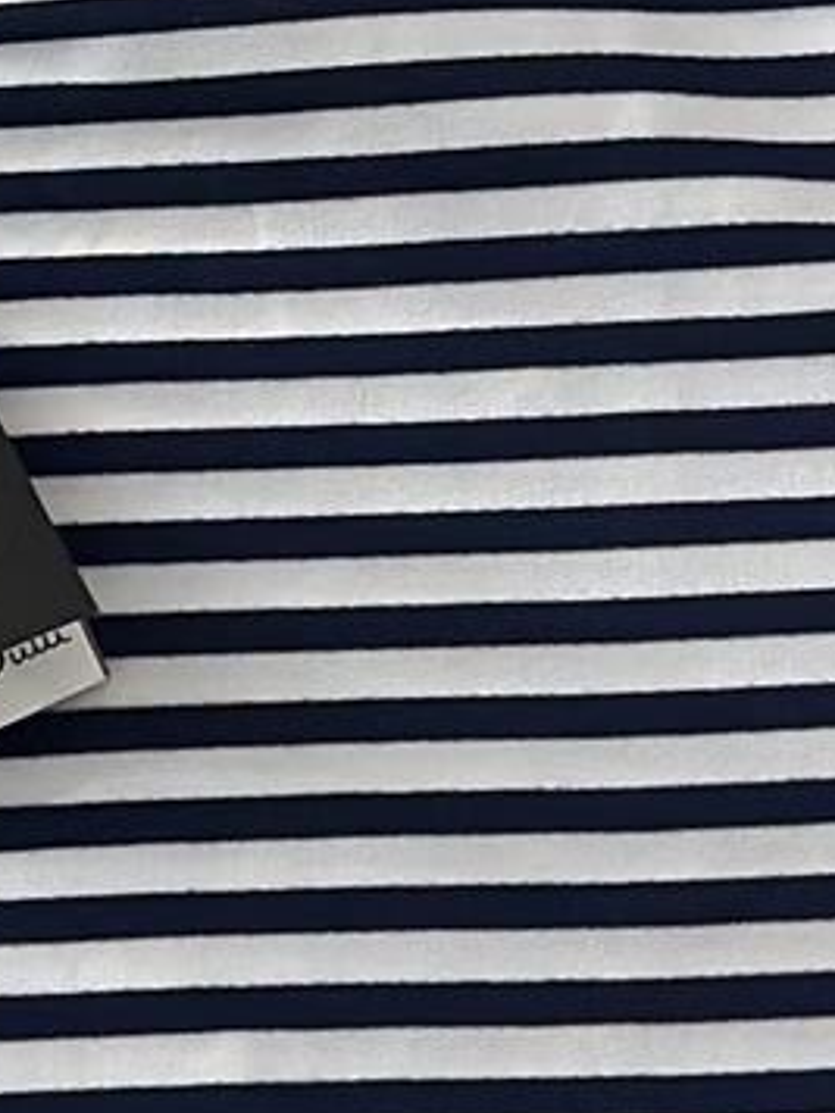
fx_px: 6947
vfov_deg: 9.0
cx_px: -422
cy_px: -250
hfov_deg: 6.8
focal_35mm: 216
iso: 320
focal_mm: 6.86
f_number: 1.78
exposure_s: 1/50
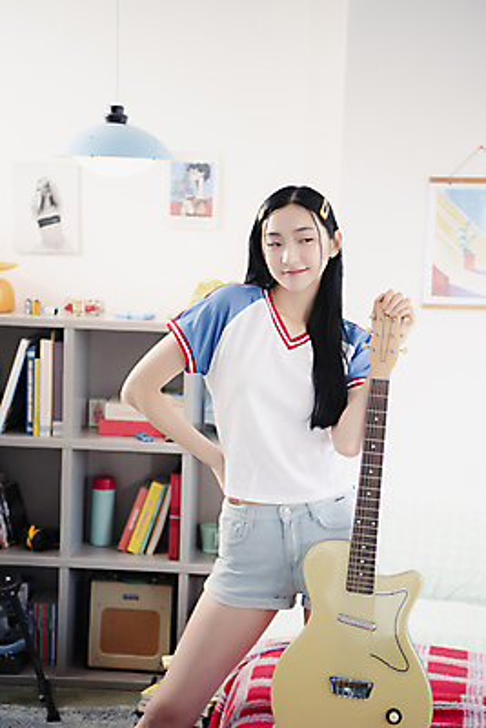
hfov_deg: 19.5
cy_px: 364
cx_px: 243
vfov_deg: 28.8
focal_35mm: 70
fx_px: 1416
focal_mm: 70
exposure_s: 1/100
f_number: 2.8
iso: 400
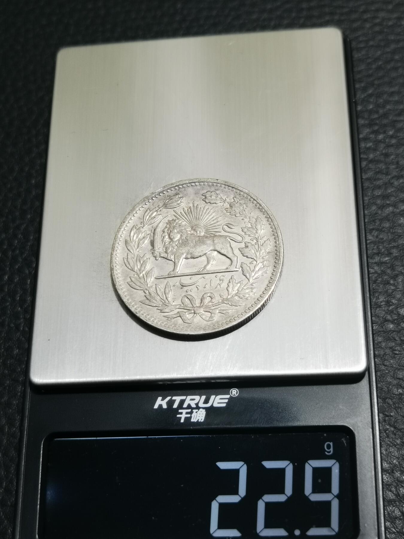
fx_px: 840
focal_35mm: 54
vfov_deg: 35.5
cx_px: 202
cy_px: 270
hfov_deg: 27.0
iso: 125
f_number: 1.9
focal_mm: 6.67
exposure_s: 1/100
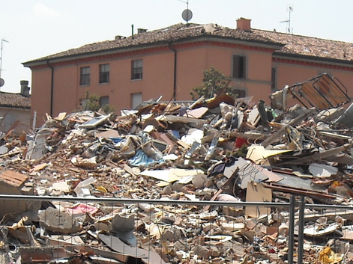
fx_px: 1091
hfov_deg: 18.3
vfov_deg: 13.7
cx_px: 253
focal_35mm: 107
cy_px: 234
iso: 64
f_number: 5.6
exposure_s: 1/337
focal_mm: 5.7
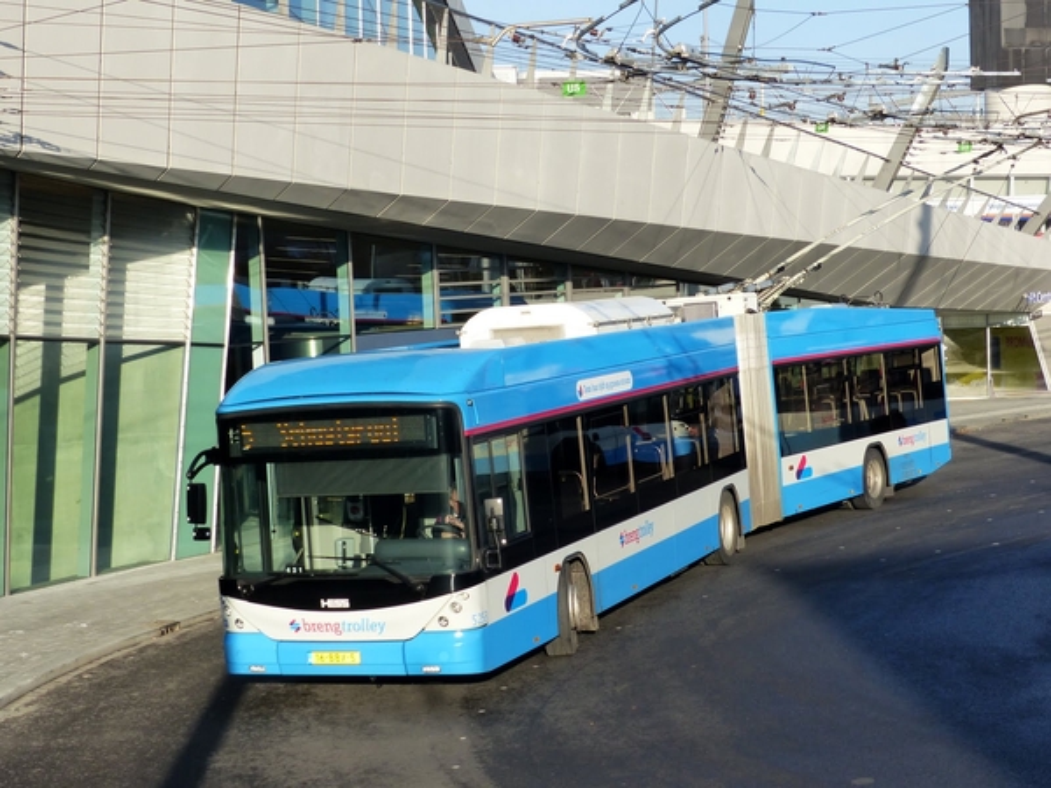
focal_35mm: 66
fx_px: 2004
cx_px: 526
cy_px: 394
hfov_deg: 29.4
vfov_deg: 22.3
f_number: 4
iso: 160
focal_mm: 11.9
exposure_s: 1/640
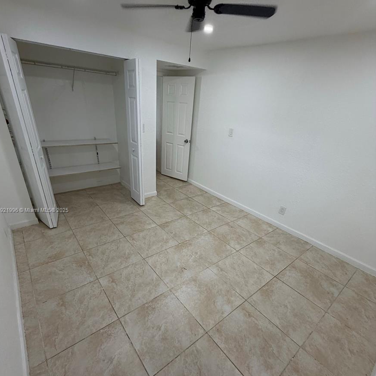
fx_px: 209
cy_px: 211
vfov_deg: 83.6
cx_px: 183
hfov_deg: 84.0
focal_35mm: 17
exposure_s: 1/120
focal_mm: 2.22
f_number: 2.2
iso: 200
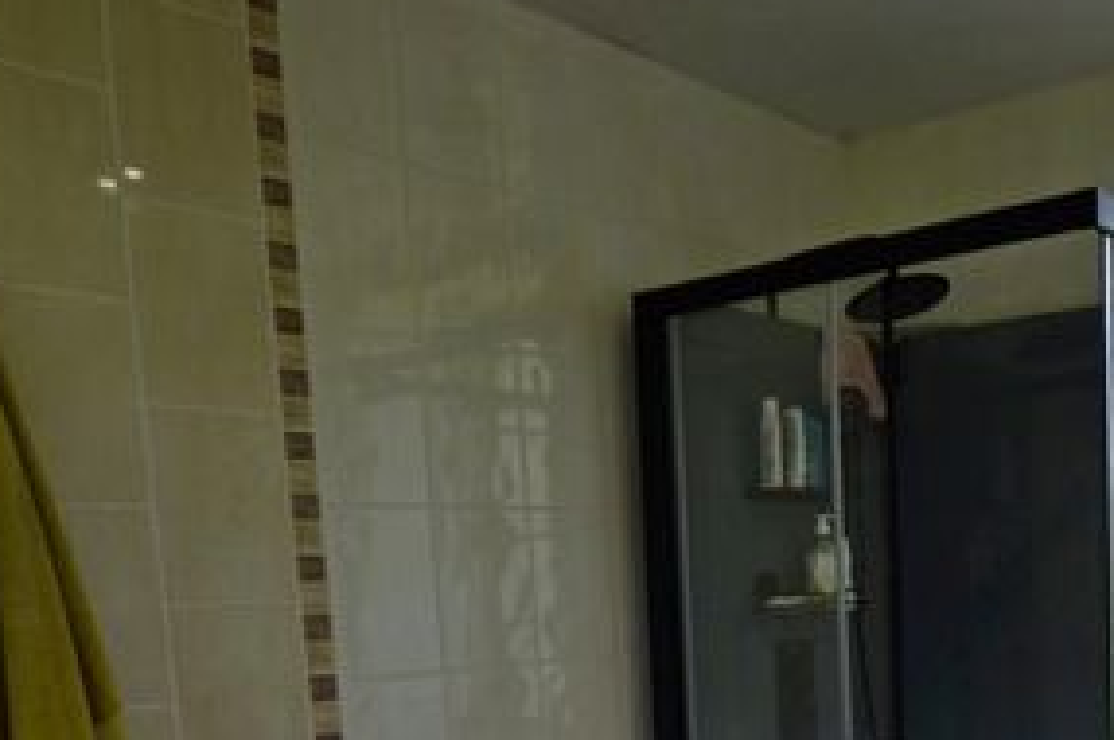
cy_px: 724
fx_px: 1144
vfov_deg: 33.1
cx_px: 1003
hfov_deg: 46.8
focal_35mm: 37
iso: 400
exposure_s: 1/80
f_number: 4.5
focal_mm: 10
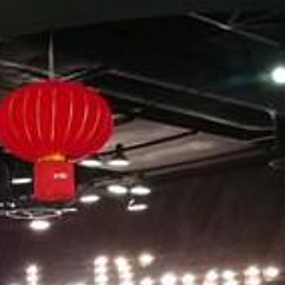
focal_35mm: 121
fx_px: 1127
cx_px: 6
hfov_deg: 14.2
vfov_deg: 14.3
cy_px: 255
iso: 320
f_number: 2.2
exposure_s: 1/24
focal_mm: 4.5
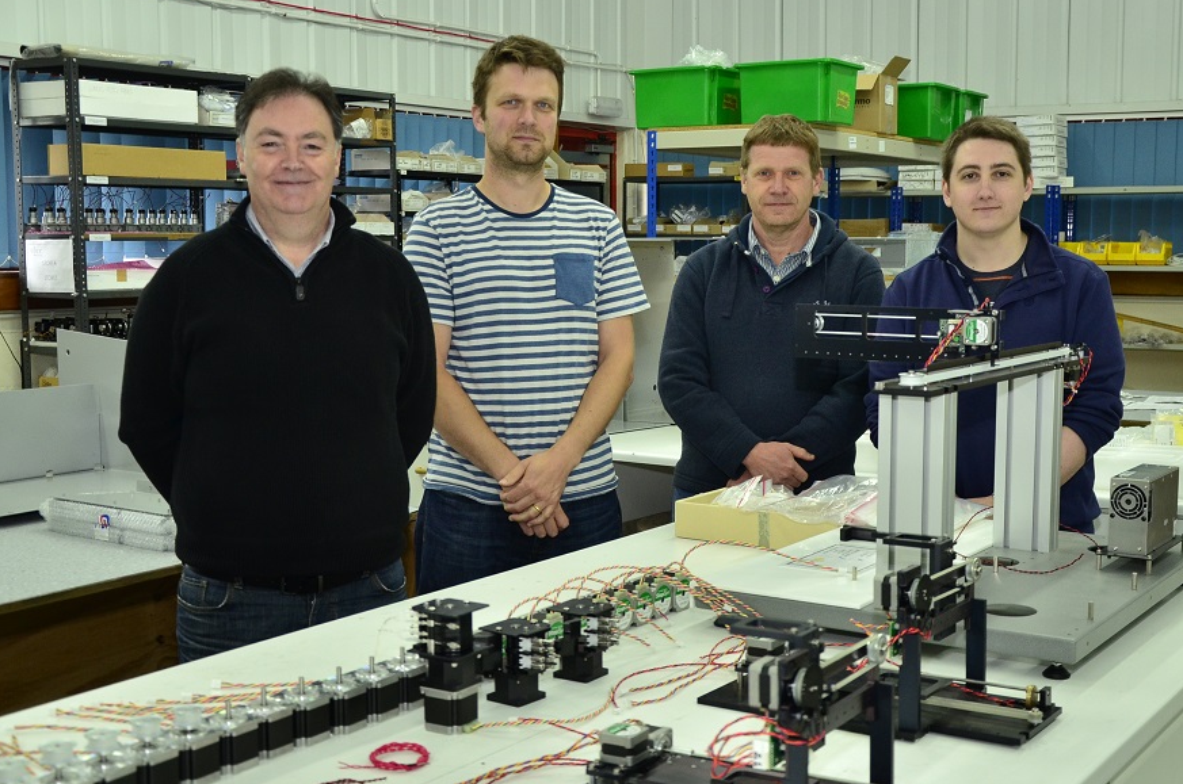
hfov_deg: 41.4
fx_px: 1563
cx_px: 661
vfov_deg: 28.2
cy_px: 396
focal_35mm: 48
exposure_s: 1/100
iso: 500
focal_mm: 25
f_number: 4
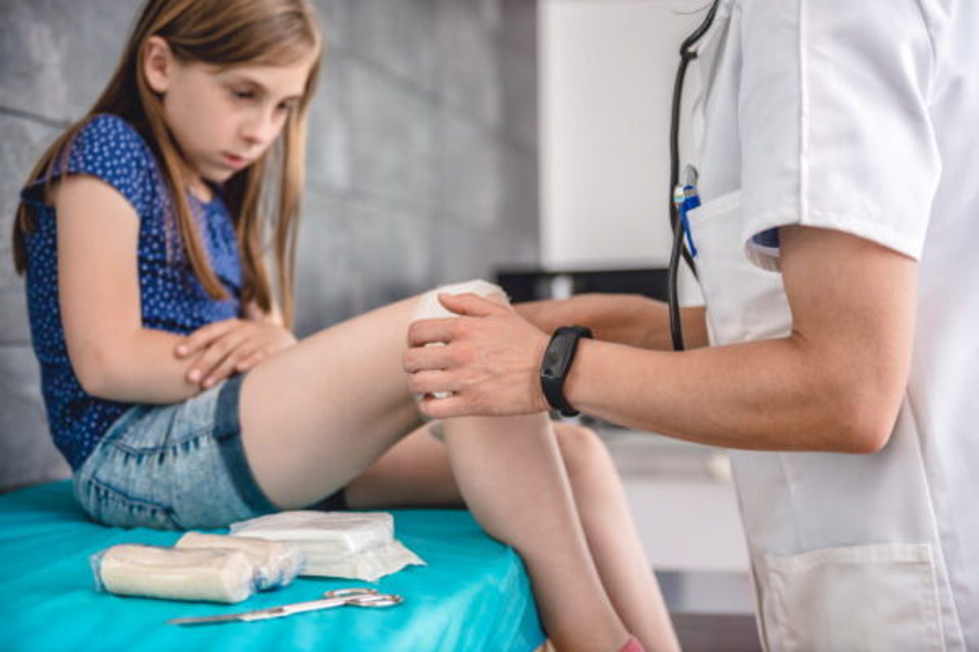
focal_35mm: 50
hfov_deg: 39.6
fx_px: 1360
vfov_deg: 27.0
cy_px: 326
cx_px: 490
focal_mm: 50
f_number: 2.8
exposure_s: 1/250
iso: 100
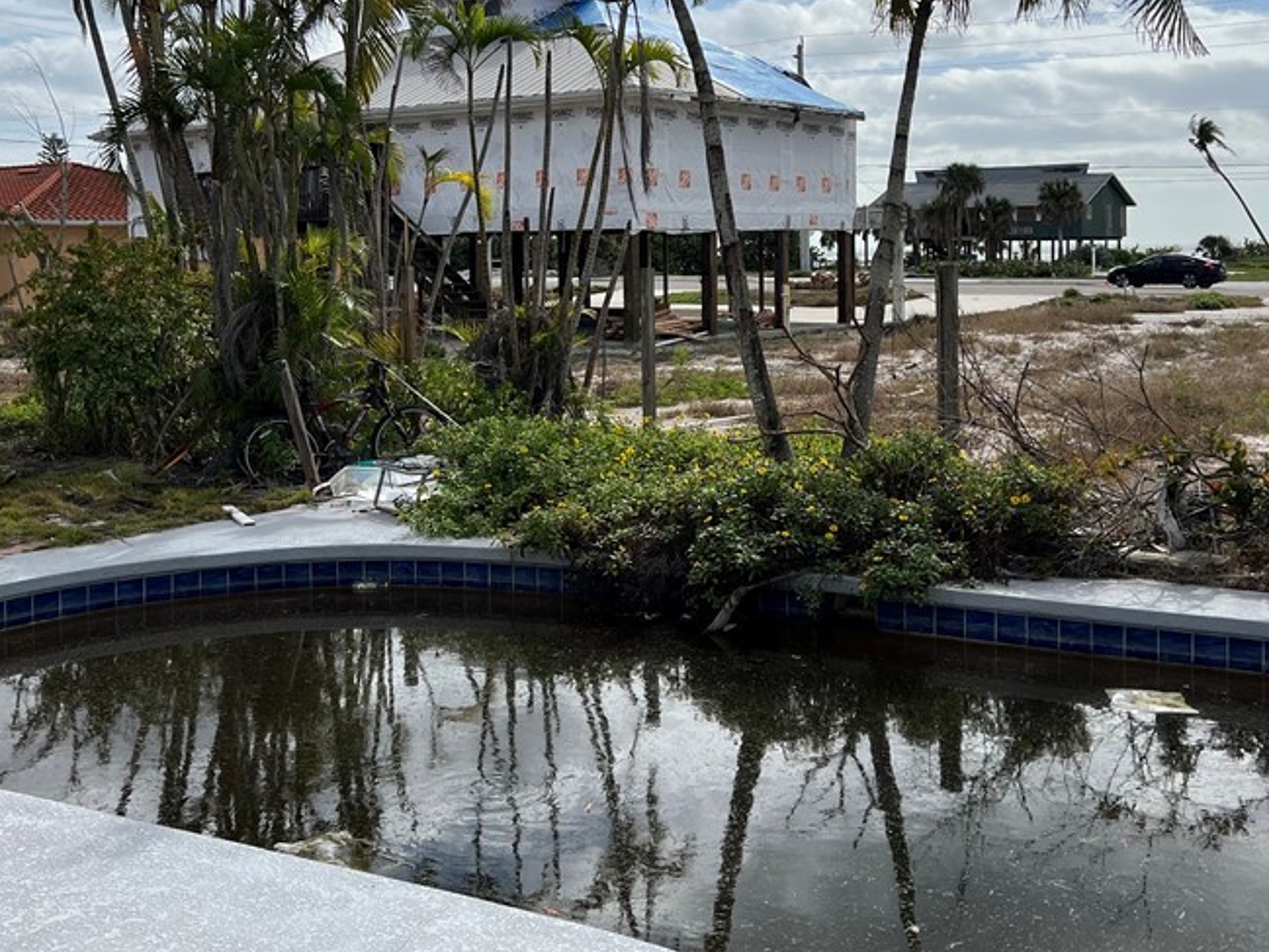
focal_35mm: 41
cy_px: 309
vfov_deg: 34.8
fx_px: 1503
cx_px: 649
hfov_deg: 45.8
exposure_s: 1/6211
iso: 50
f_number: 1.5
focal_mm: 5.7
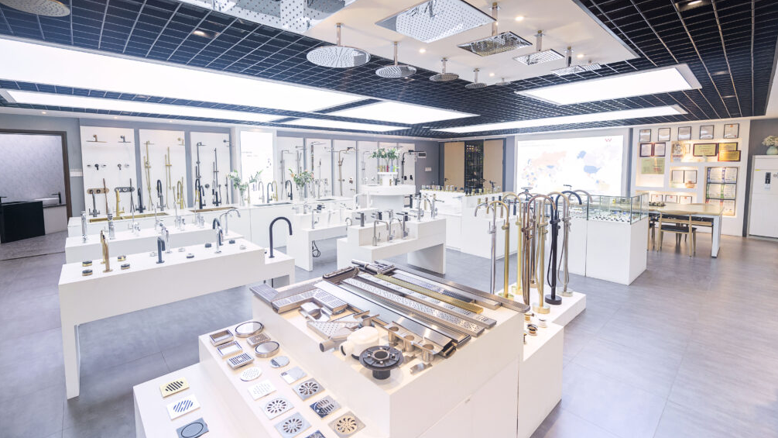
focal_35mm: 17
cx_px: 383
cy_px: 188
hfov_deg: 97.5
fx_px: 341
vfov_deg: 65.0
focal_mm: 15.5
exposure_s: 1/125
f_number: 4
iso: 800
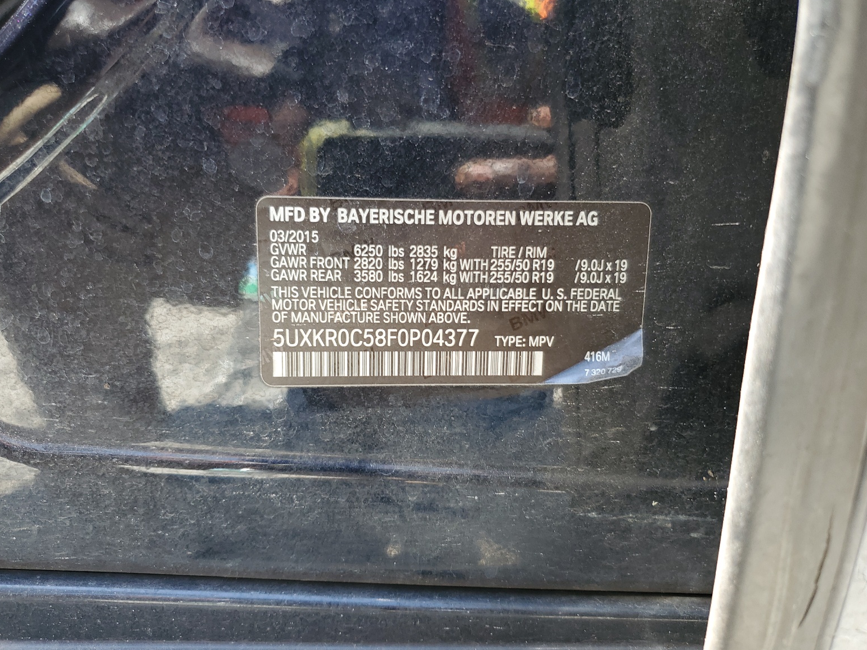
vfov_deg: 51.4
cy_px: 336
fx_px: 676
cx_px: 435
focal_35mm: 27
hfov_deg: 65.3
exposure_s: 1/120
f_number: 1.5
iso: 50
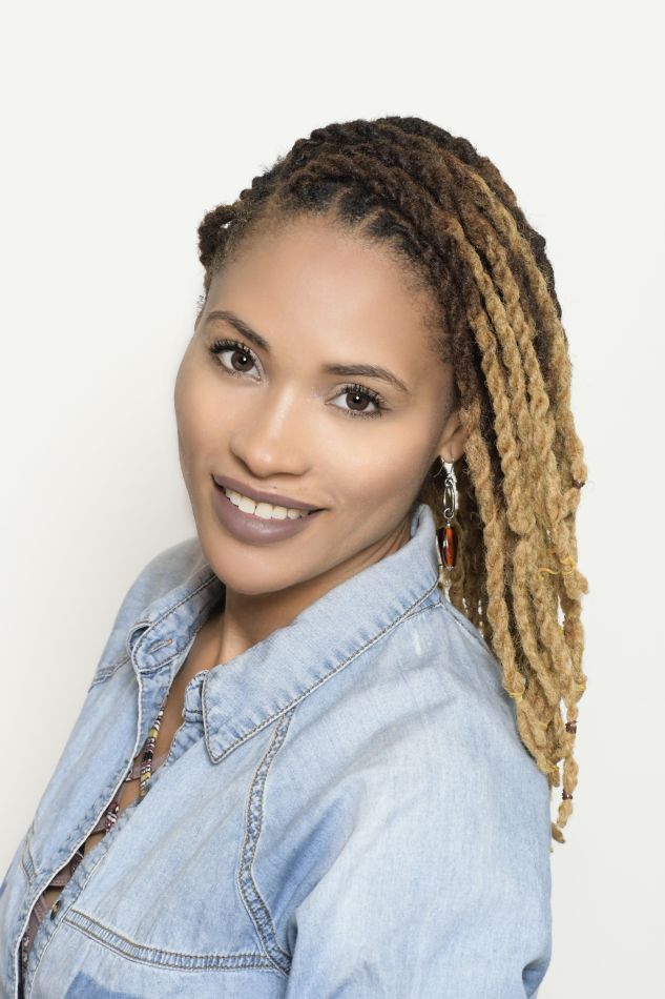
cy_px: 500
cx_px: 332
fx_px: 4573
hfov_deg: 8.3
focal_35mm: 165
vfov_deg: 12.5
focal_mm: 110
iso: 2500
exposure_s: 1/200
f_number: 9
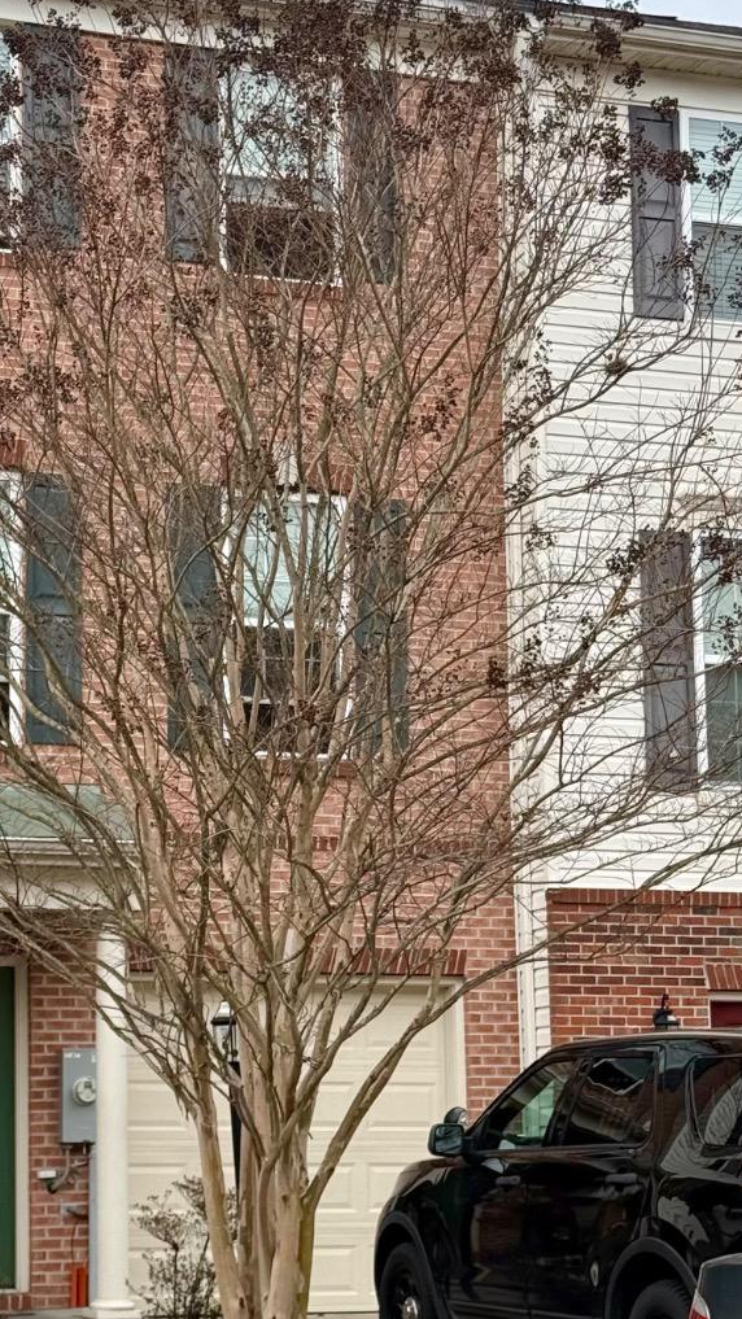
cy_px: 763
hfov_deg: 15.2
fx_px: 2763
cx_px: 218
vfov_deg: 26.8
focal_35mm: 79
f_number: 1.78
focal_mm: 6.76
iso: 100
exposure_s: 1/1795
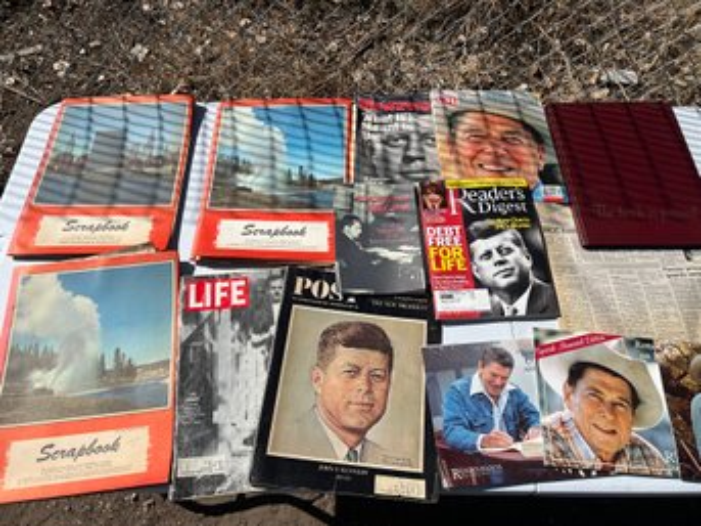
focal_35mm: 26
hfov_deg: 67.3
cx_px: 350
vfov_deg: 53.0
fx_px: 526
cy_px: 263
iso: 50
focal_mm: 5.7
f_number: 1.5
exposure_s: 1/9434
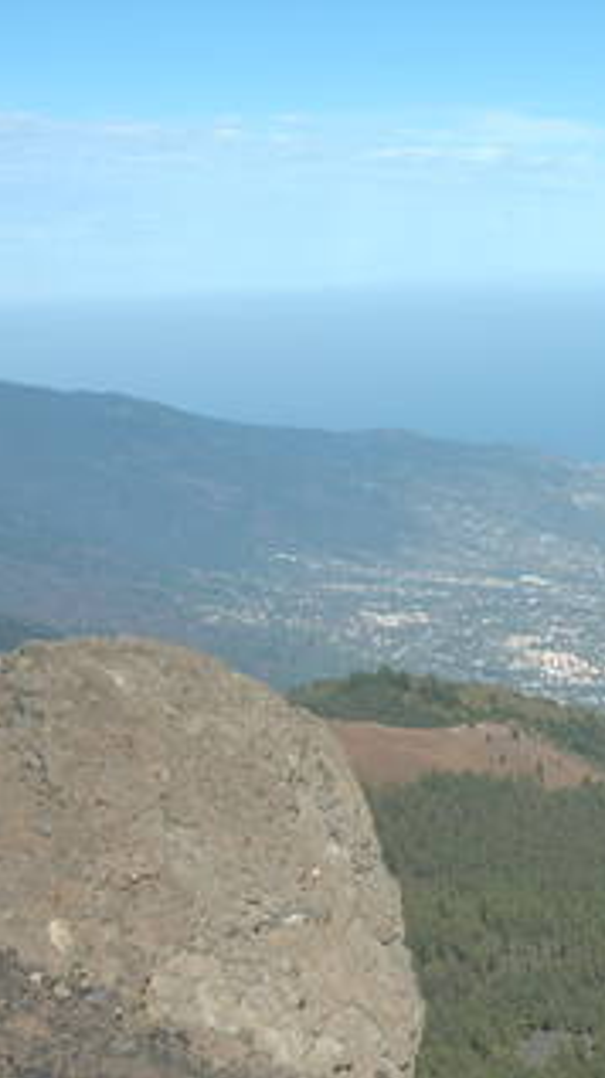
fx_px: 2547
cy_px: 644
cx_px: 622
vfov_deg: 23.8
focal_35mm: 89
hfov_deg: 13.3
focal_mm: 25
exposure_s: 1/100
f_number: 20
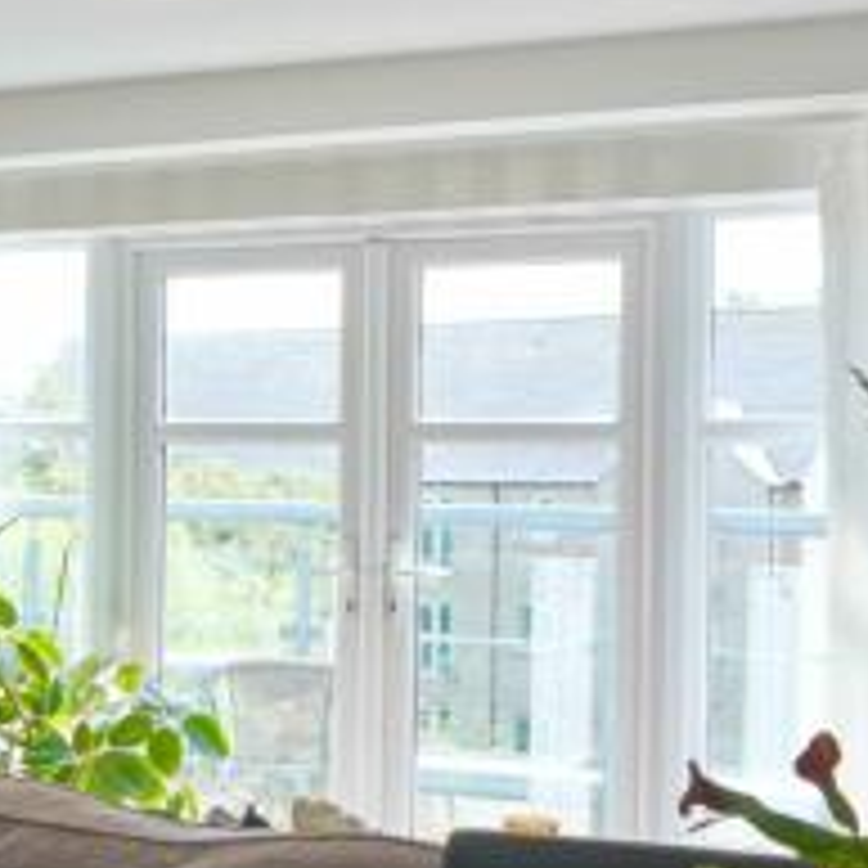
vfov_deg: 23.9
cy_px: 528
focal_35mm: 72
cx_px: -265
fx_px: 2043
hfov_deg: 21.6
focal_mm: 16
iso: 100
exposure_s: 1/10
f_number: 6.3
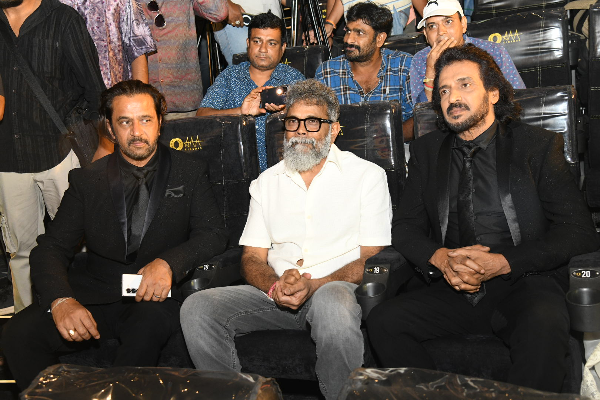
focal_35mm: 46
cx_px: 300
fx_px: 767
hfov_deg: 42.7
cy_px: 200
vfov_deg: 29.2
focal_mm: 46
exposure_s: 1/125
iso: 2500
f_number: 5.6
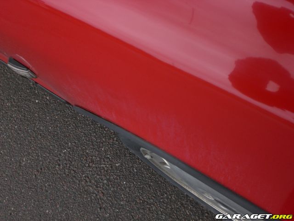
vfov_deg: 37.7
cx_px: 147
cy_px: 110
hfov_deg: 49.0
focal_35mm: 38
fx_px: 323
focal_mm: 6.3
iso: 100
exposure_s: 1/200
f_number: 3.1
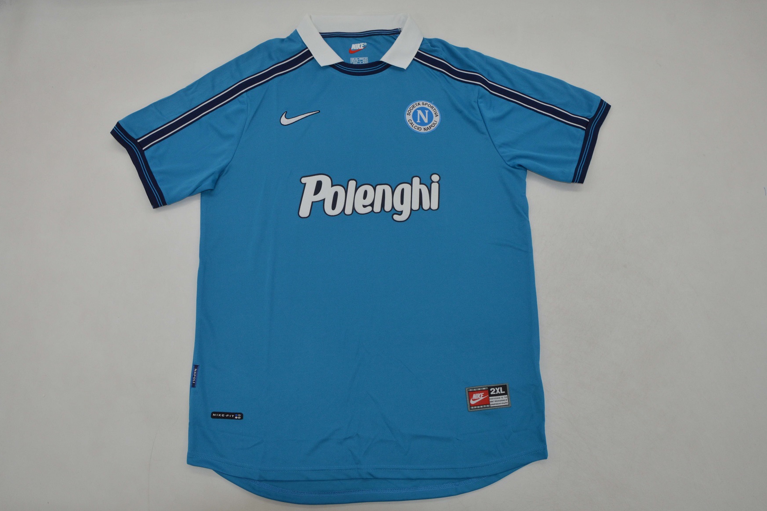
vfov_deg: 46.4
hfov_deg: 65.5
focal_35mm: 28
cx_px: 376
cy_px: 261
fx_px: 596
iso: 400
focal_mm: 18
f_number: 10
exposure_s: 1/200
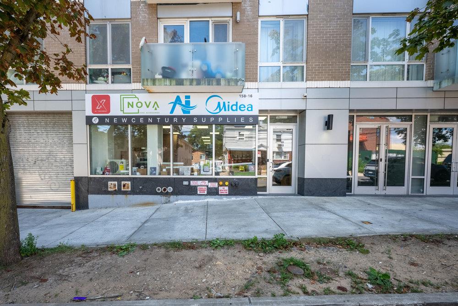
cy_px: 153
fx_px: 178
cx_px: 229
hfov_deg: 104.2
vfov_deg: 81.2
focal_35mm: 14
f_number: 8
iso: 800
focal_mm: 14
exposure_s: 1/5000
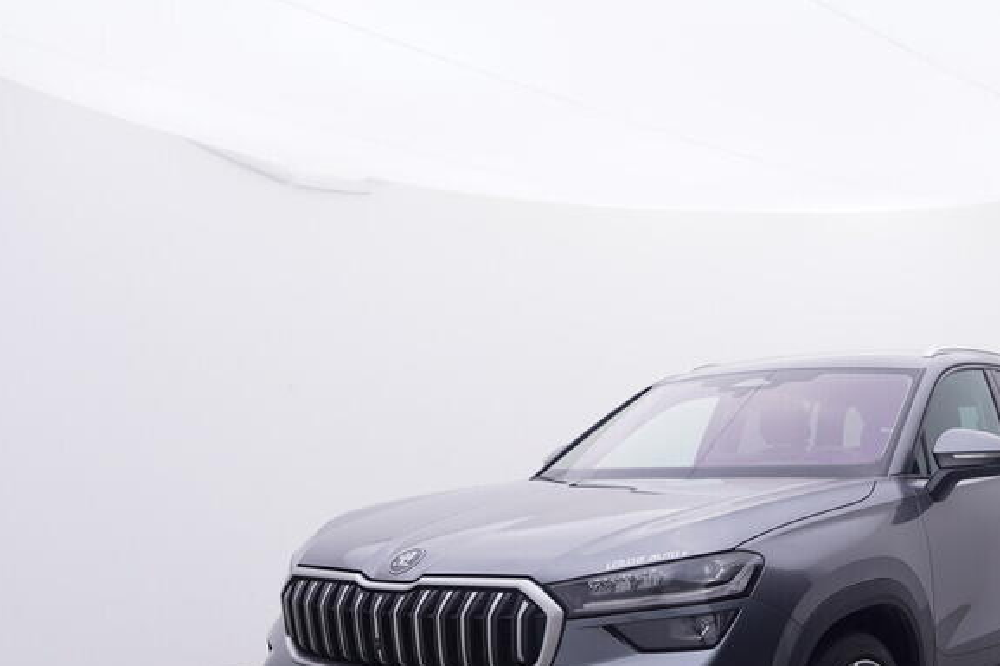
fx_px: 1108
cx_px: 818
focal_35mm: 40
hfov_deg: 45.8
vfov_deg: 32.0
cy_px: 588
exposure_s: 1/80
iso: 200
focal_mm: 15
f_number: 5
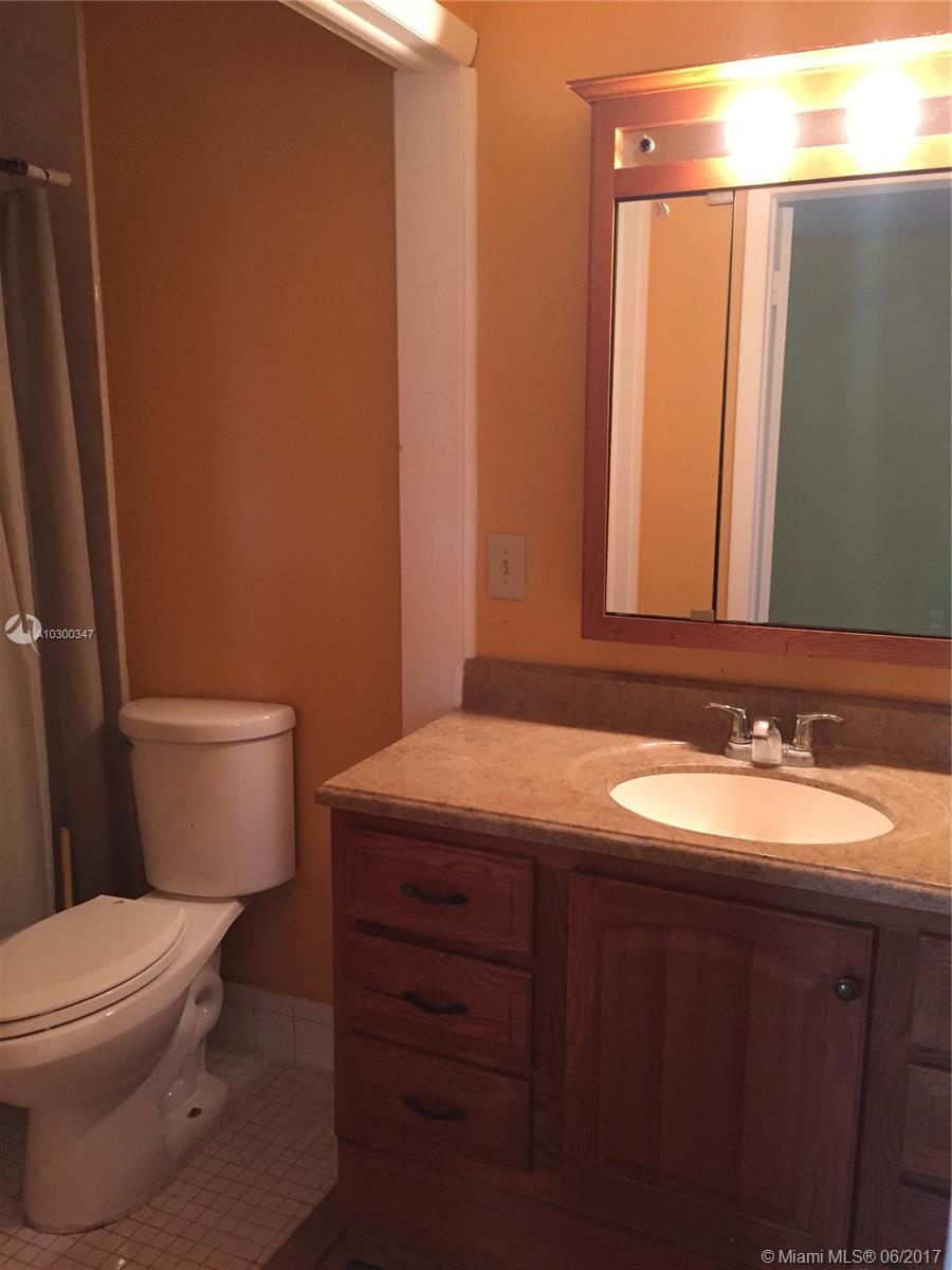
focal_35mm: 29
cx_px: 476
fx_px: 1063
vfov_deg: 61.7
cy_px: 635
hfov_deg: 48.2
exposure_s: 1/30
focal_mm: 4.15
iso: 250
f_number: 2.2
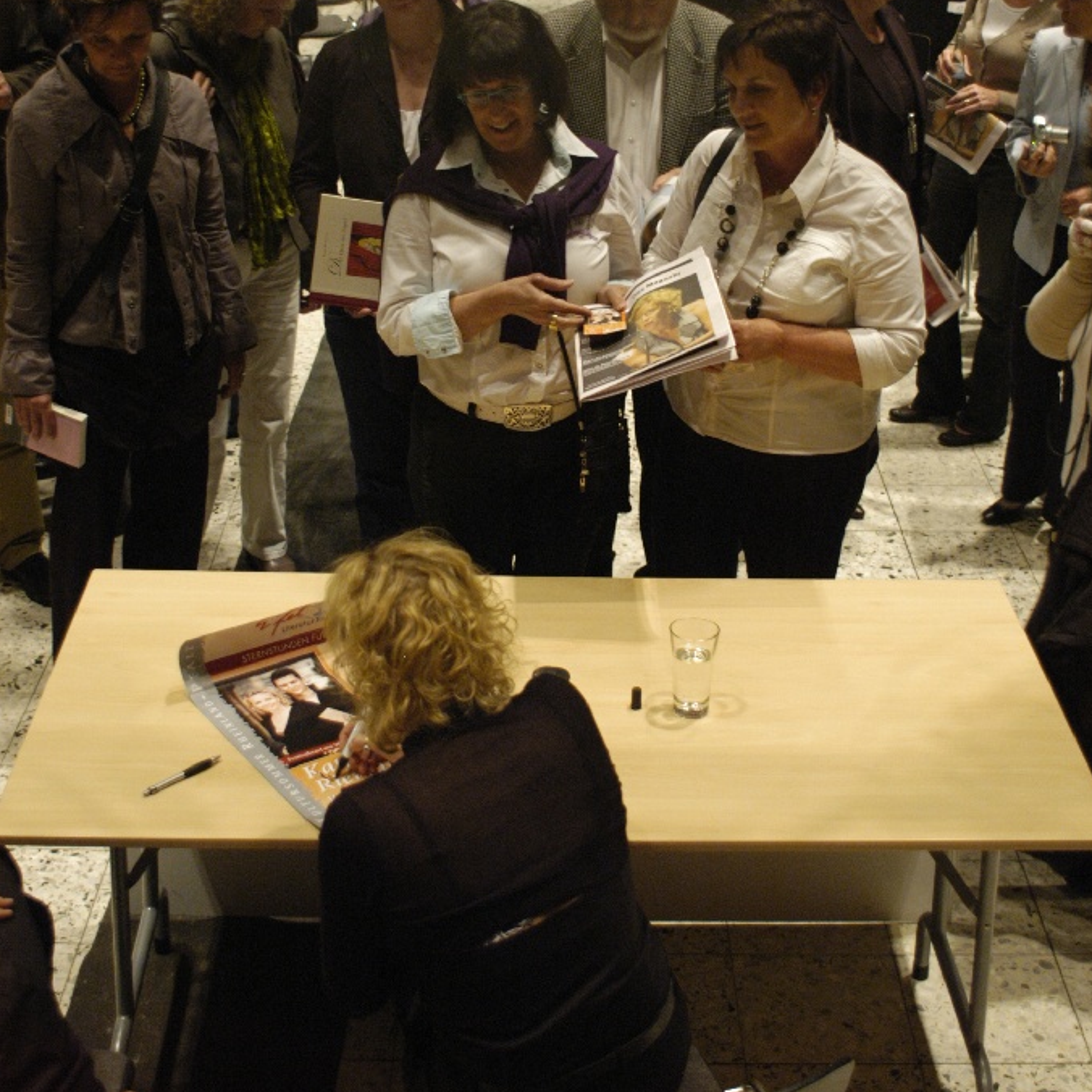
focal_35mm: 54
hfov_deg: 31.6
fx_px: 1927
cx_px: 548
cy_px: 328
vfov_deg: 31.3
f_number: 3.2
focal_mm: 28
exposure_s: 1/30
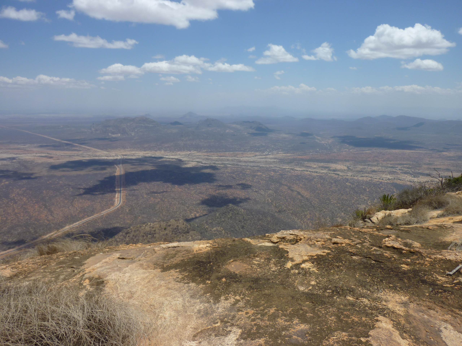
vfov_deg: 54.9
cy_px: 173
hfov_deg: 69.4
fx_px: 334
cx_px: 231
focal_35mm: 25
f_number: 3.3
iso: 80
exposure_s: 1/1300
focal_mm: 4.5
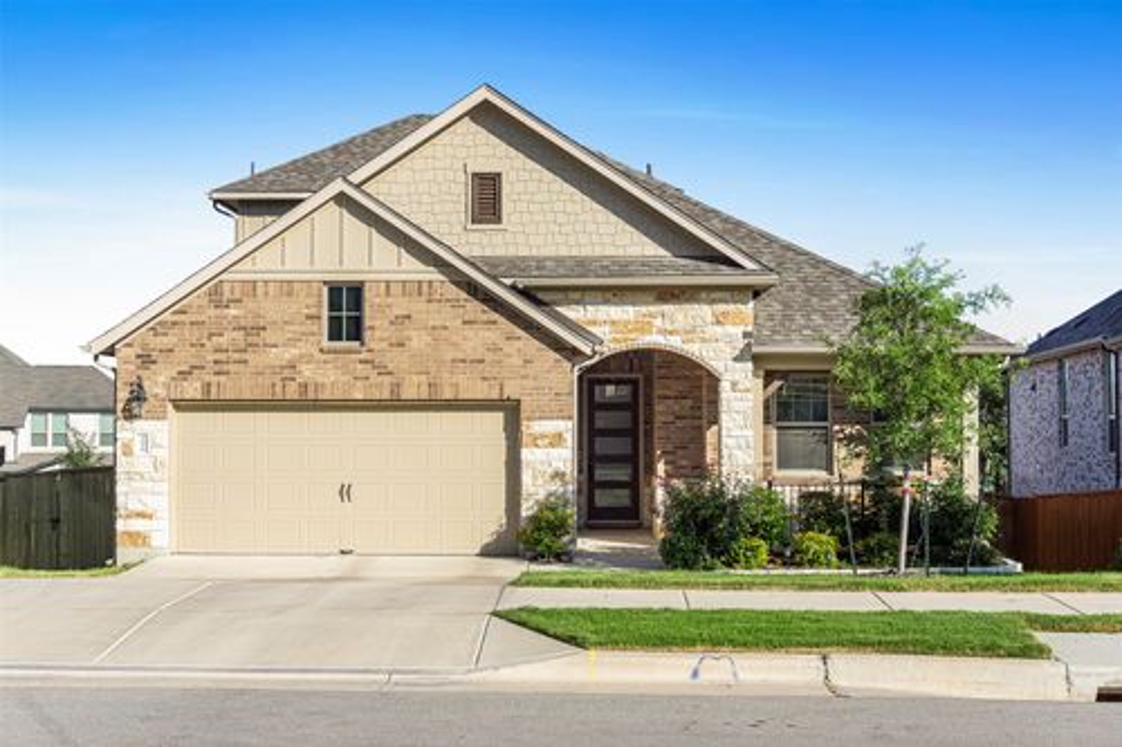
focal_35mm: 40
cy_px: 374
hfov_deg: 47.9
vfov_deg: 33.0
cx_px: 561
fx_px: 1262
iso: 100
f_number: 8
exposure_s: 1/320
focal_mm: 27
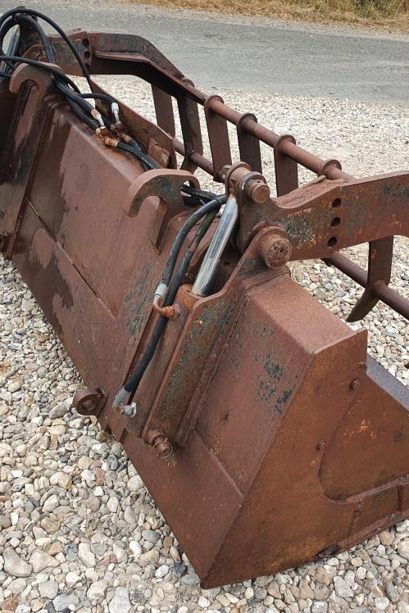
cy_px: 314
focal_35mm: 37
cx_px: 248
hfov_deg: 35.8
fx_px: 630
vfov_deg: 51.9
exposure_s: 1/153
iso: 50
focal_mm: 4.32
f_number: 2.4
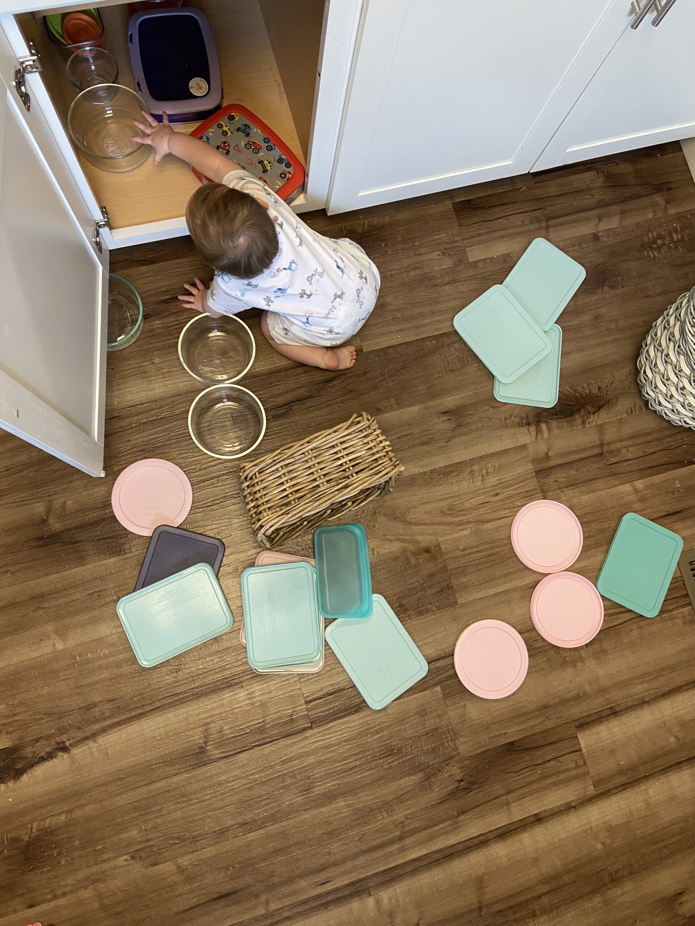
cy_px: 463
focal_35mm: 26
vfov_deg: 67.3
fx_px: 696
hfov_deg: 53.1
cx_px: 348
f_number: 1.8
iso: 160
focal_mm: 4.25
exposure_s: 1/60
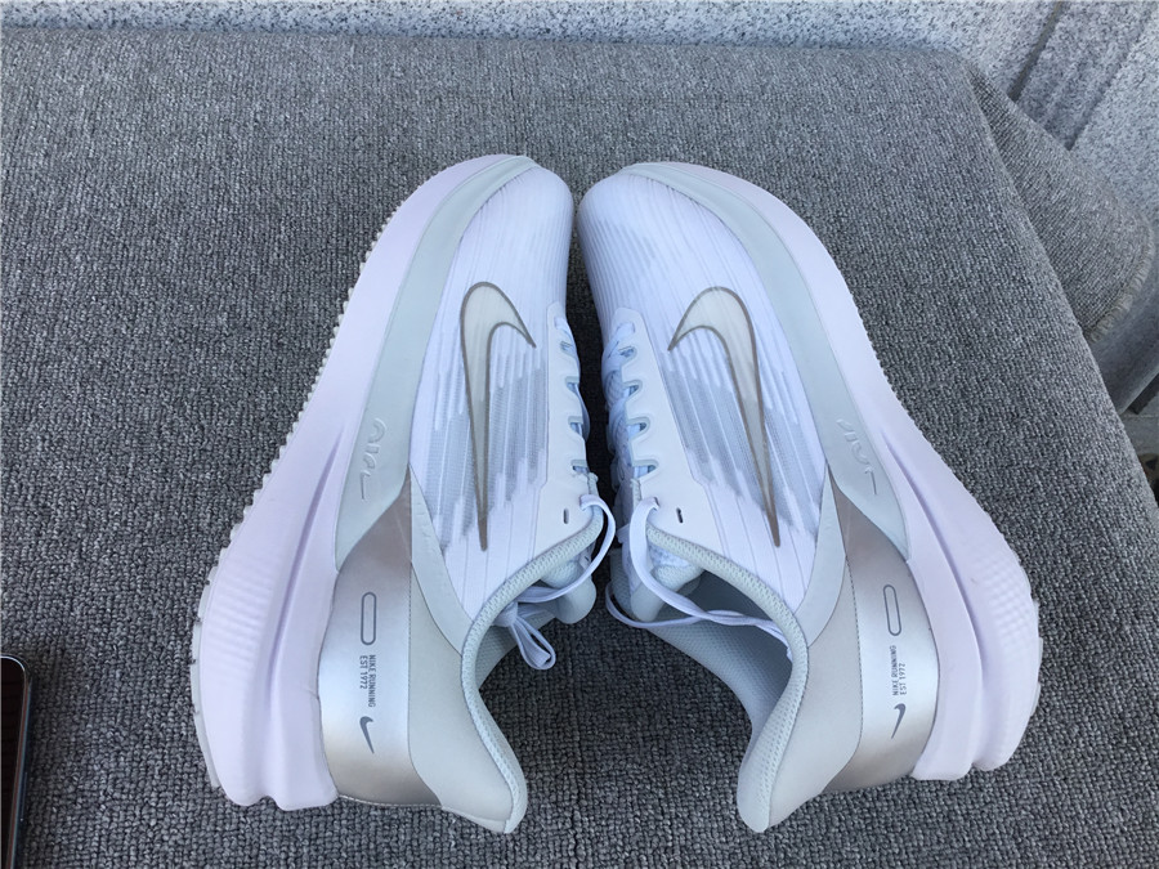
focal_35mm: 31
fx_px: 1038
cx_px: 580
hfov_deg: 58.4
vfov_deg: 45.4
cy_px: 434
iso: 25
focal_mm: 3.3
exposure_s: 1/108
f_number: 2.4
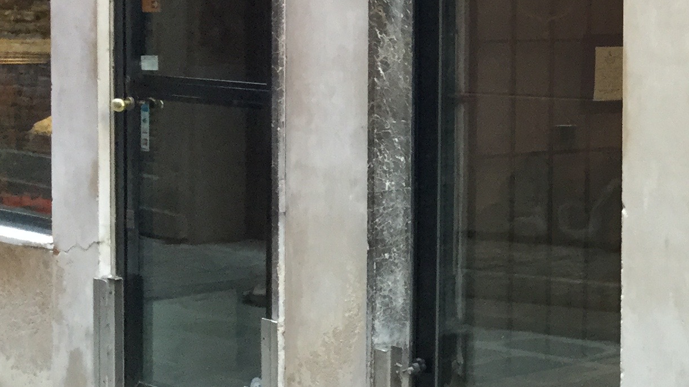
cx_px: 905
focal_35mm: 90
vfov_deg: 13.4
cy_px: 75
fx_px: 1644
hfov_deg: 21.3
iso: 50
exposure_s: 1/33
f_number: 2.4
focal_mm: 3.3
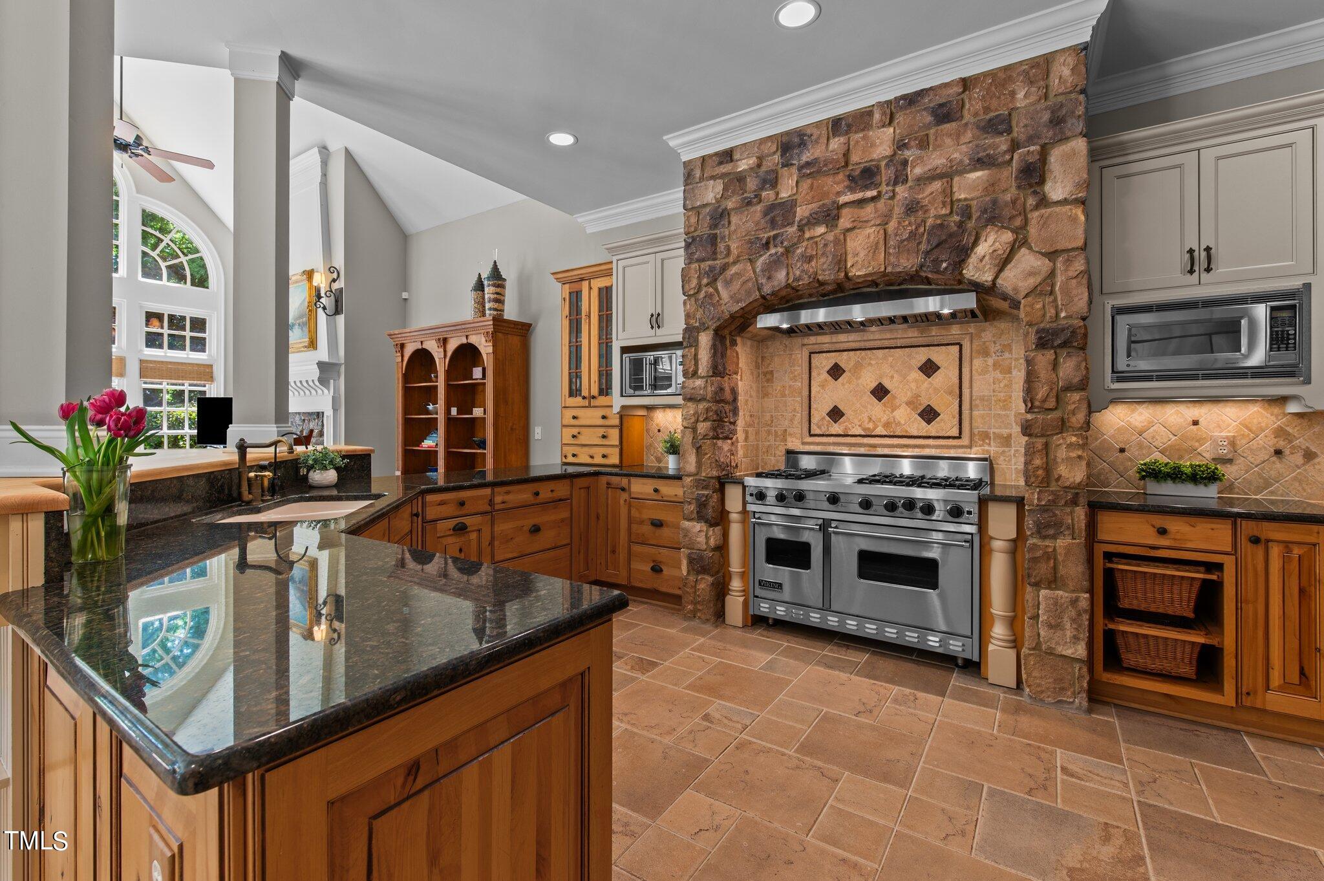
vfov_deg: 77.2
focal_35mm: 15
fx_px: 551
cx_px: 662
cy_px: 440
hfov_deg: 100.4
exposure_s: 1/5
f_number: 7.1
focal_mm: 15
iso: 400
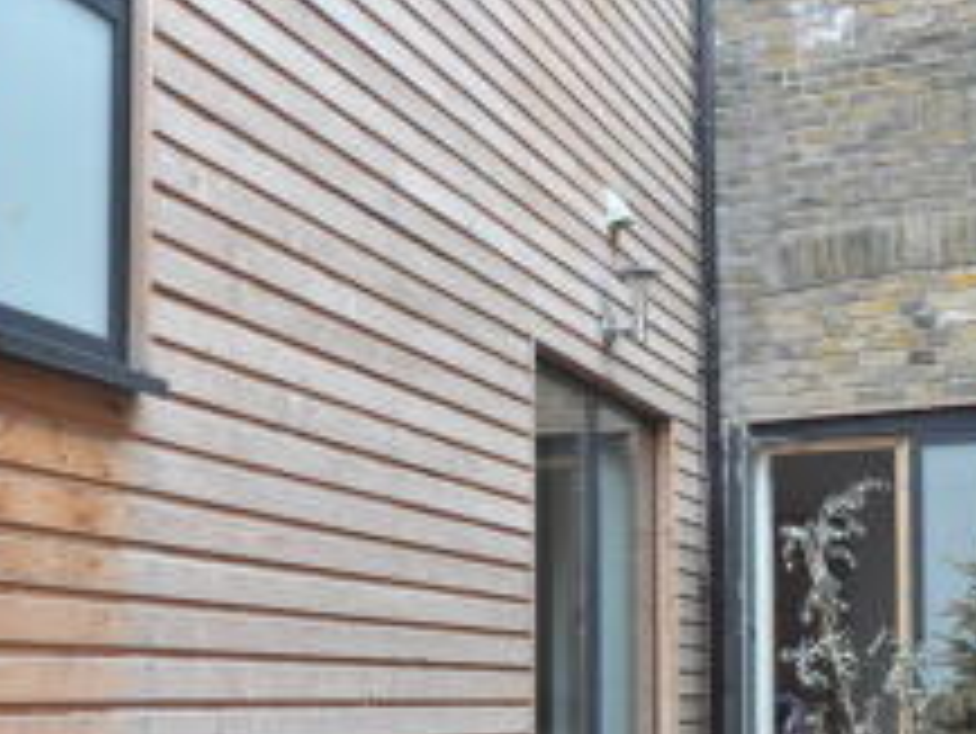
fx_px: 1608
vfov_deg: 25.1
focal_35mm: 57
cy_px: 628
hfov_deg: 33.1
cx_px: 238
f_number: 5.6
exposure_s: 1/125
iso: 320
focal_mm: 18
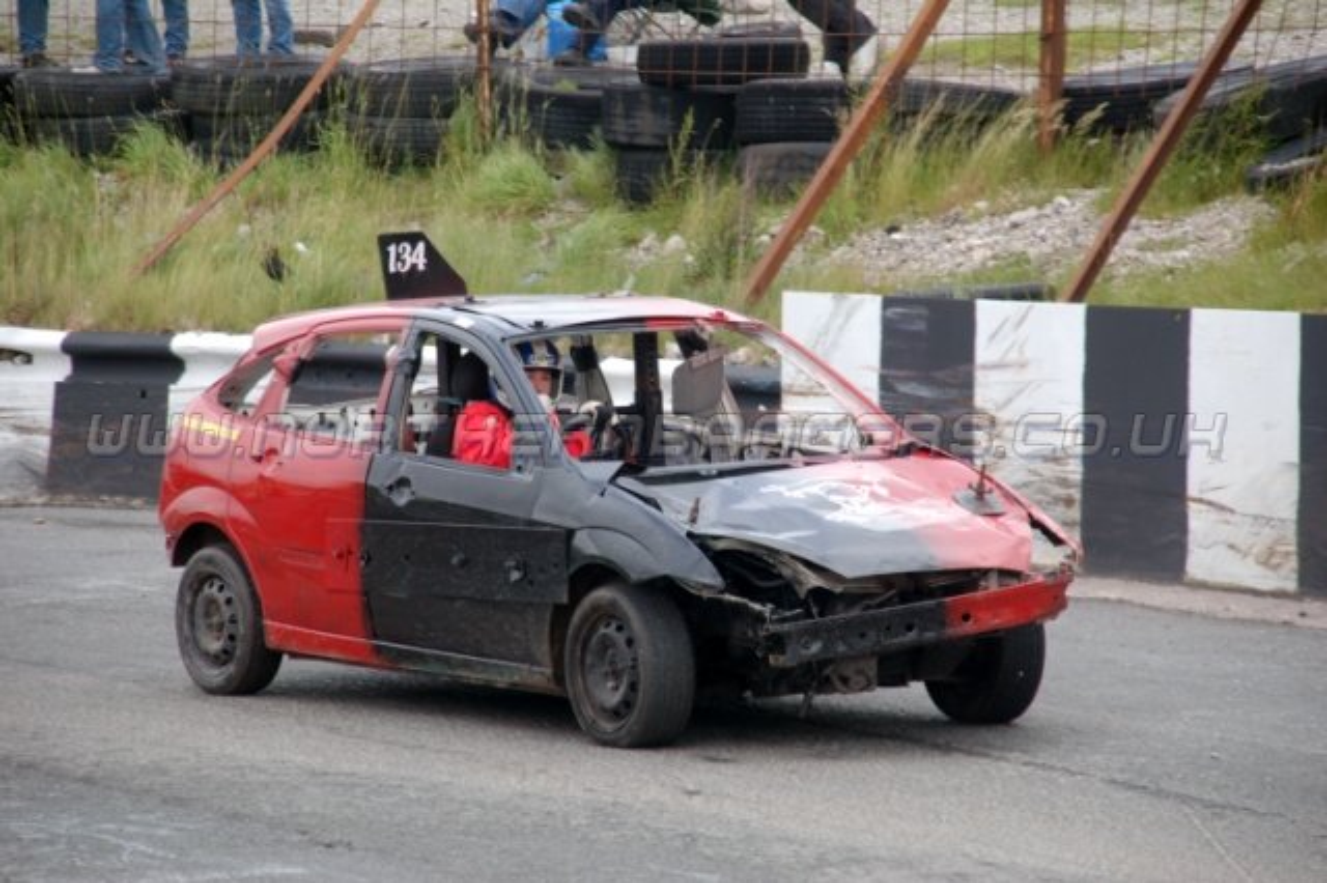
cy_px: 442
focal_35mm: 202
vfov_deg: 6.8
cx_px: 664
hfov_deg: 10.2
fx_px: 7460
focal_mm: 135
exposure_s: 1/500
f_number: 6
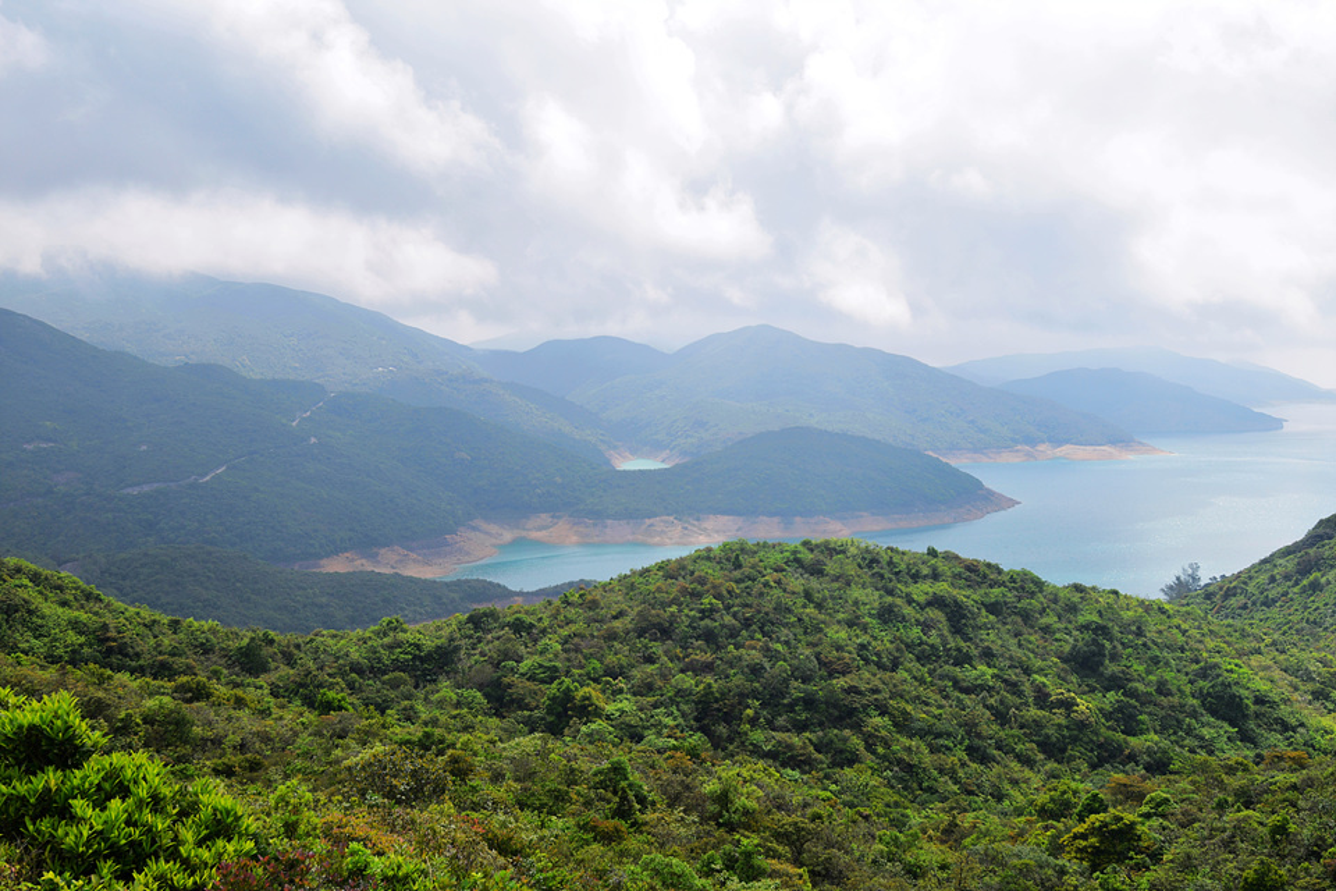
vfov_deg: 40.0
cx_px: 668
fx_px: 1225
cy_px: 446
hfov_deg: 57.2
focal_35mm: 33
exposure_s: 1/320
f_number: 9
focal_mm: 22
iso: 100
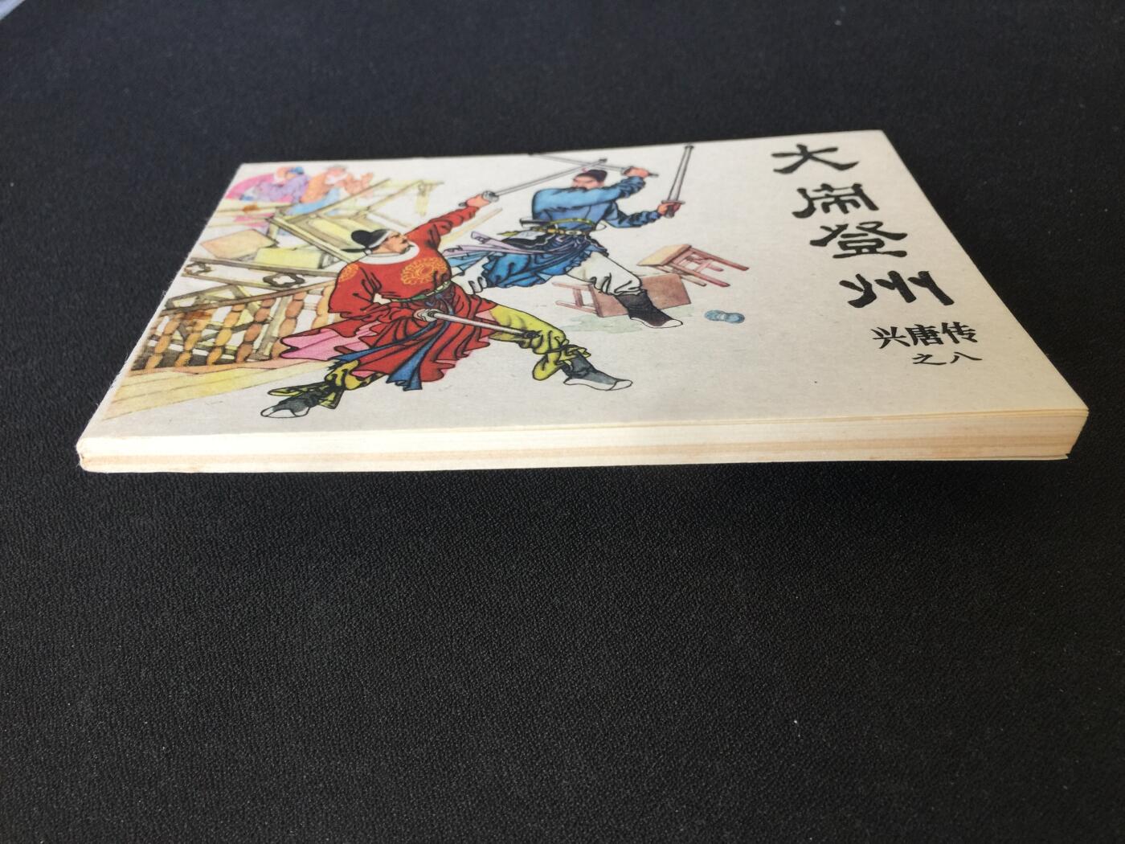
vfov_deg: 48.2
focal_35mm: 29
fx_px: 942
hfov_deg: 61.7
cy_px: 422
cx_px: 562
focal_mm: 4.15
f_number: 2.2
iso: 32
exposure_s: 1/33
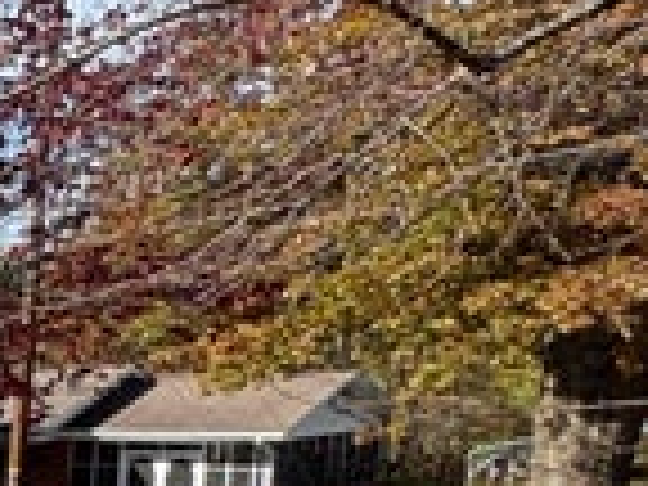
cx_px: -1114
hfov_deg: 13.0
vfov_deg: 16.8
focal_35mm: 83
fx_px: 1554
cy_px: 616
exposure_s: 1/675
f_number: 2.2
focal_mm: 2.22
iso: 40
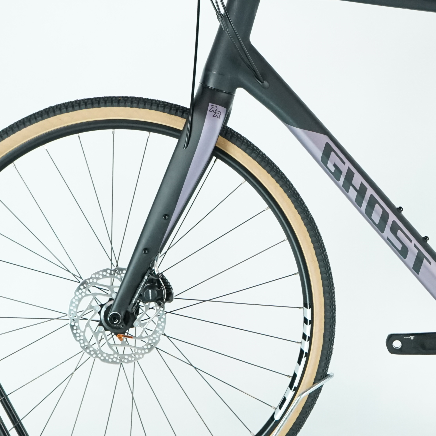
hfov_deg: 11.3
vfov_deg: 11.4
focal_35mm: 153
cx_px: 423
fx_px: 2180
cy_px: 205
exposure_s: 1/200
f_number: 5.6
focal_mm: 67
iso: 2500
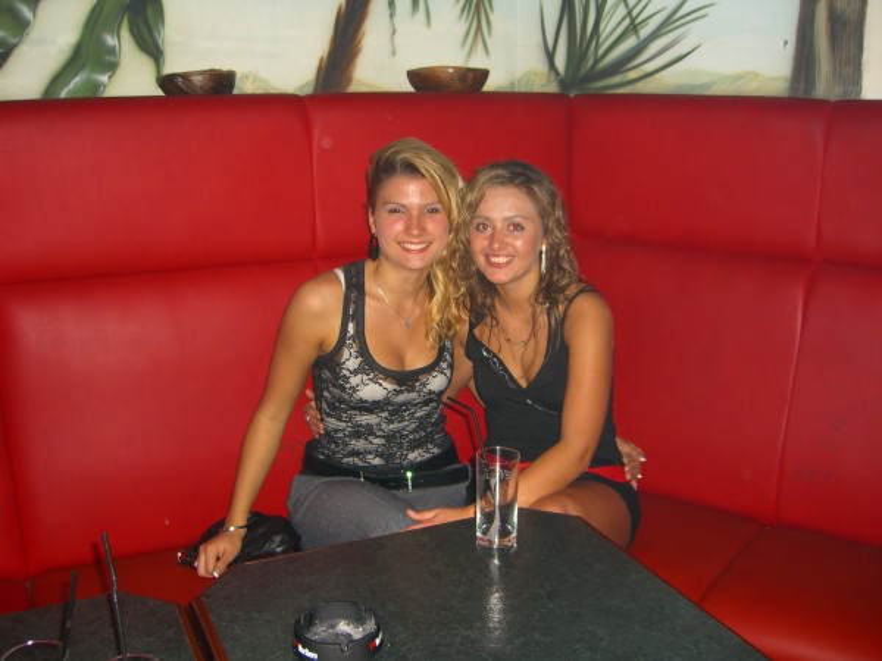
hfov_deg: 49.0
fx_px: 968
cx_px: 441
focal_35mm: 38
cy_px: 330
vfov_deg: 37.7
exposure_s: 1/60
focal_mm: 7.9
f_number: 2.8
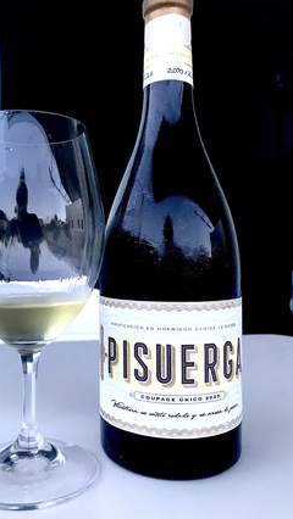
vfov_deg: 62.6
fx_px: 428
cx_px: 98
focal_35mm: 31
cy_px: 256
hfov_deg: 37.4
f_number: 1.8
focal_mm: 3.99
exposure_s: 1/17
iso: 40
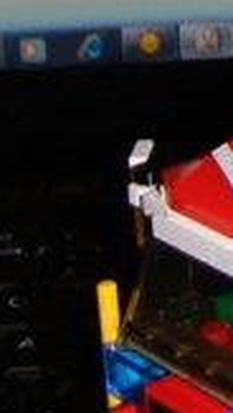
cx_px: 542
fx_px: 1917
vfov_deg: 12.2
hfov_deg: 6.6
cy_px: 20
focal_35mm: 175
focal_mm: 7.3
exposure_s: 1/30
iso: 200
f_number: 3.8
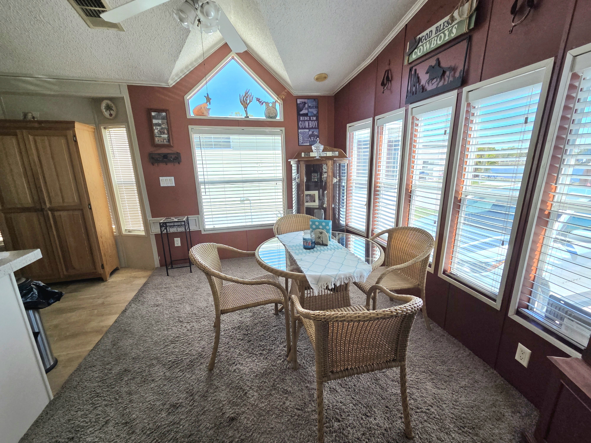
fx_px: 222
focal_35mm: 13
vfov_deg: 89.9
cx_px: 296
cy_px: 222
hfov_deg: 106.2
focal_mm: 2.2
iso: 50
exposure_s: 1/161
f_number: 2.2
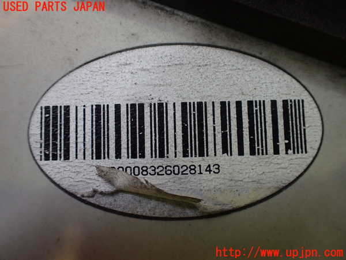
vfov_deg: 46.8
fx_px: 300
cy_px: 130
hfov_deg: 60.0
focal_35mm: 30
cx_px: 173
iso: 400
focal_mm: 5.4
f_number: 2.3
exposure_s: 1/125
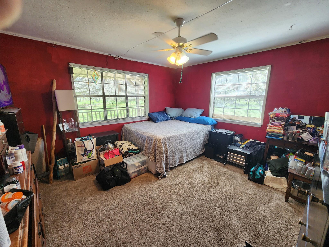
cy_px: 124
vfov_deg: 89.9
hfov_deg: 106.2
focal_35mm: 13
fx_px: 124
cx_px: 164
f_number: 2.2
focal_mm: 2.2
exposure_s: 1/60
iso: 160
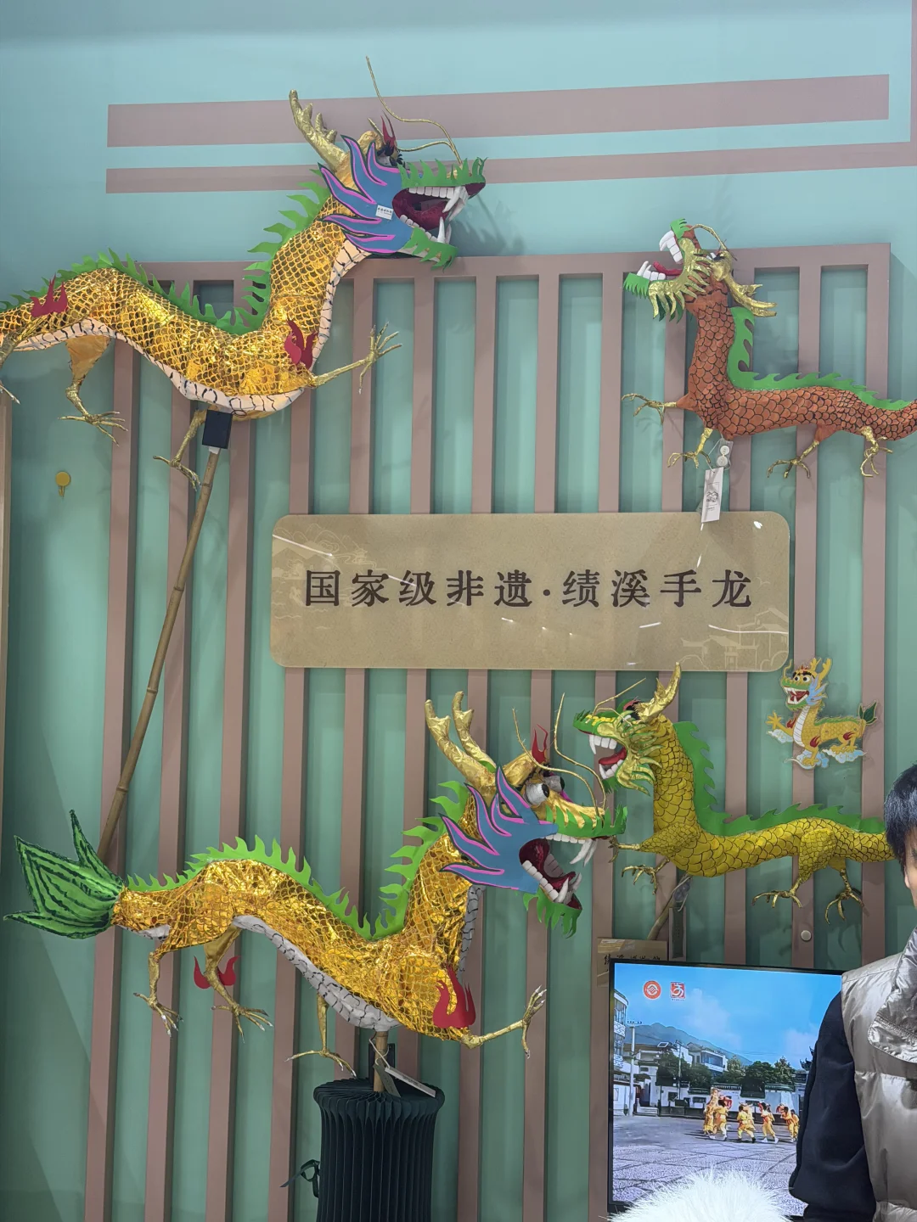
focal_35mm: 48
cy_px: 611
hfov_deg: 30.3
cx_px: 458
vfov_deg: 39.7
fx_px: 1695
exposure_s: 1/145
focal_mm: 6.76
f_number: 1.78
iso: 100
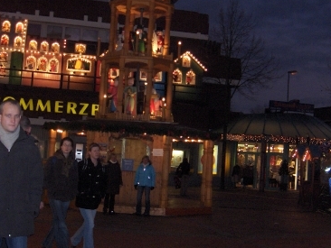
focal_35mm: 64
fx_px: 612
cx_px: 168
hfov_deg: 30.2
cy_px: 105
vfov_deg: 22.9
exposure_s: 1/60
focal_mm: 8
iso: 200
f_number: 2.8
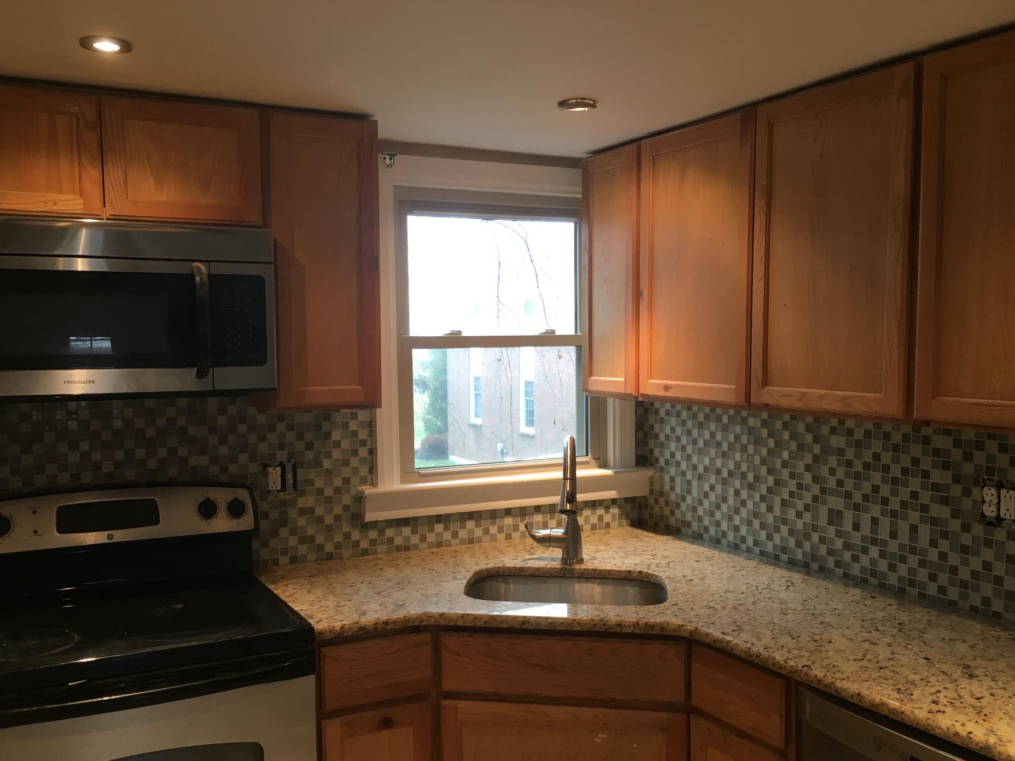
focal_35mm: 32
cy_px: 412
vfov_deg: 44.1
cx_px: 459
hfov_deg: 56.7
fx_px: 938
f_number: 2.2
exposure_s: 1/30
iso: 50
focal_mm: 4.15
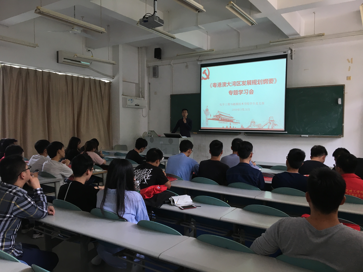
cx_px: 182
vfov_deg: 48.2
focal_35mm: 29
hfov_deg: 61.7
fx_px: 304
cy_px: 136
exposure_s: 1/33
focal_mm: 4.15
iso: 32
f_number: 2.2
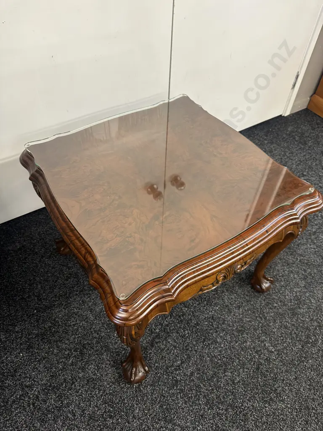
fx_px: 299
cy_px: 216
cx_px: 162
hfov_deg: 56.8
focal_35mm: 24
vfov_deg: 71.6
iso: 250
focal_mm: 6.86
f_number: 1.78
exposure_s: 1/50
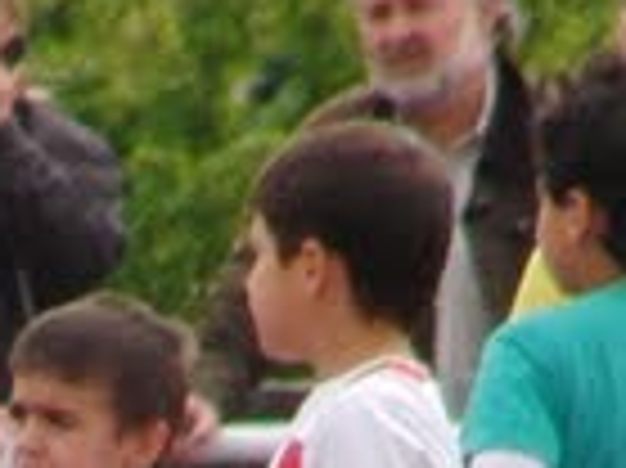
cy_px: 1350
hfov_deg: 0.5
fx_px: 69221
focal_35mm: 3831
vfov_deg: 0.4
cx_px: -203
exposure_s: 1/500
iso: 100
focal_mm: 92
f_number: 4.5
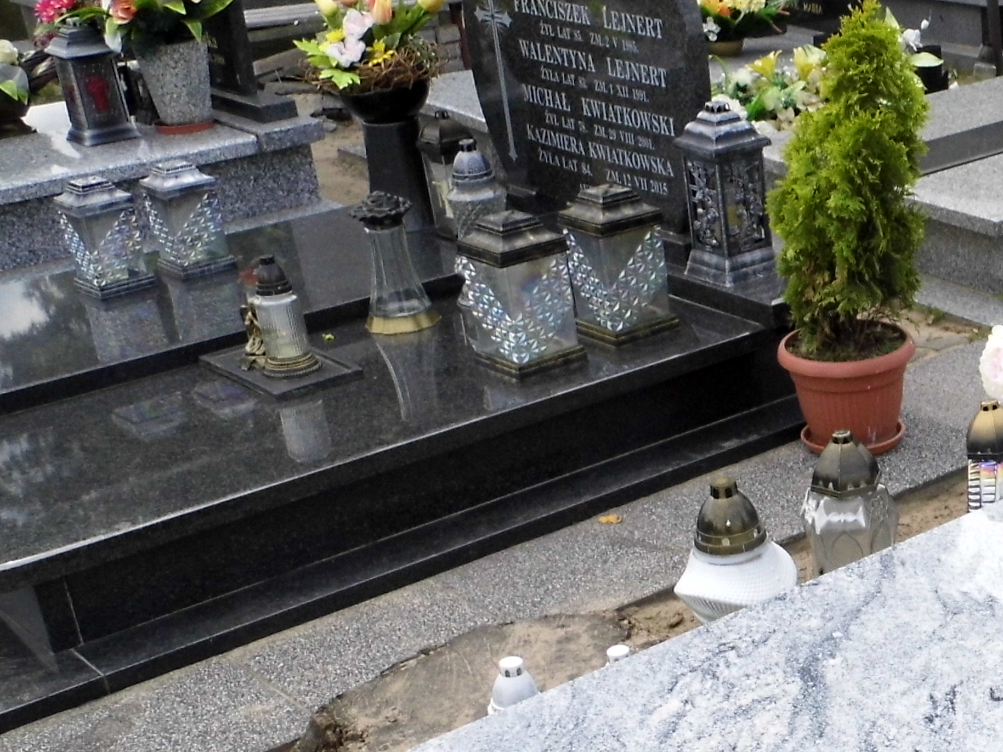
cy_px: 578
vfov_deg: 23.0
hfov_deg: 28.2
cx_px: 1081
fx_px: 1825
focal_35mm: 63
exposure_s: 1/1000
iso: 100
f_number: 3.1
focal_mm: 4.5
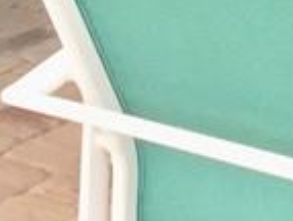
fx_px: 1757
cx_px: 504
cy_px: -434
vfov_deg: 6.6
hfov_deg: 9.2
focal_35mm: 207
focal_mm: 4.15
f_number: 2.2
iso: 32
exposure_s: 1/40
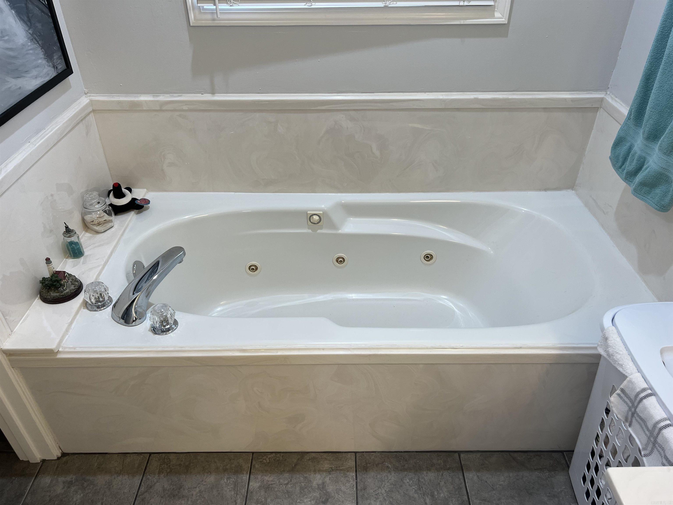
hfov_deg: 67.3
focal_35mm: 26
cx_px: 336
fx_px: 505
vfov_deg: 53.1
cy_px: 252
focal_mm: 5.7
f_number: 1.5
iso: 64
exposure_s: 1/120
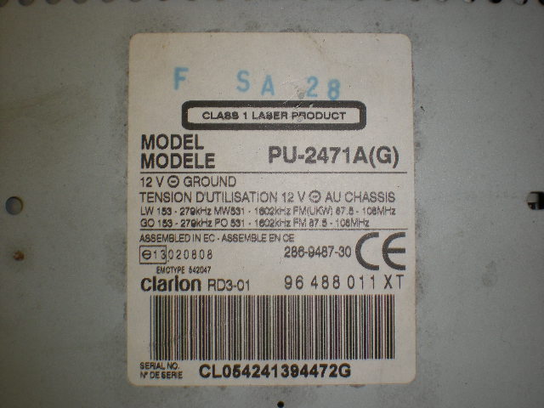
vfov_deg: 37.7
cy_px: 204
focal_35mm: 38
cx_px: 272
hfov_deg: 49.0
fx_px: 597
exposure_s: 1/30
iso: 64
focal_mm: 6.3
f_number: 4.6
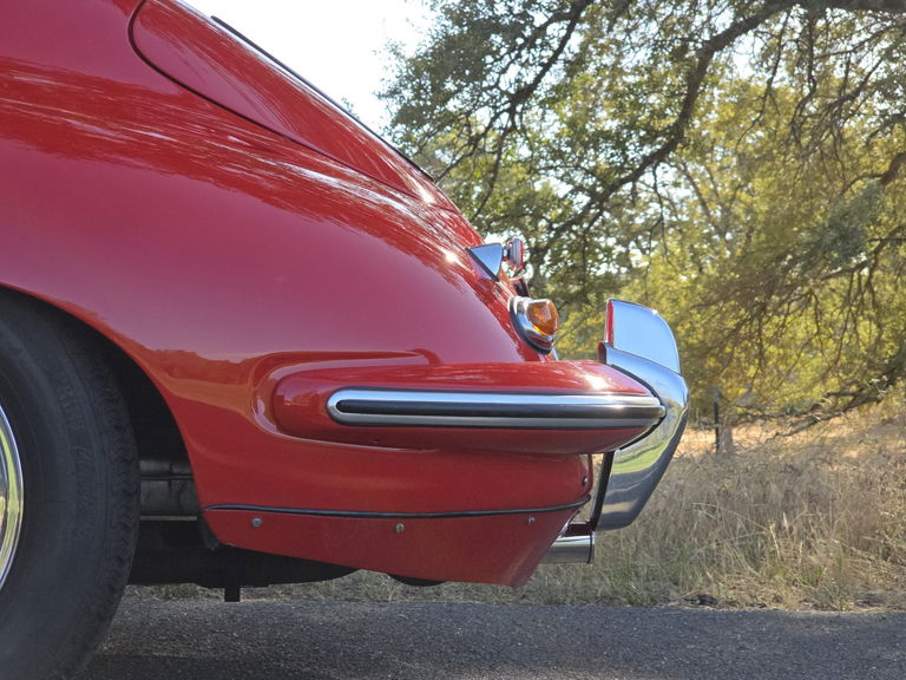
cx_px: 453
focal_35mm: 69
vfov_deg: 21.3
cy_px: 340
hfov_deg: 28.2
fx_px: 1806
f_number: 2.4
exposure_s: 1/684
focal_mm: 7.9
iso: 50
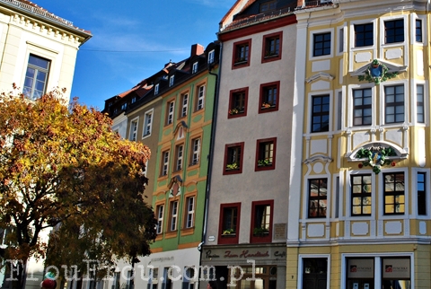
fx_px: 660
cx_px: 328
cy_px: 61
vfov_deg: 24.4
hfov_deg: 35.3
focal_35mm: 55
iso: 160
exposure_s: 1/250
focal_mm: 22
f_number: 10
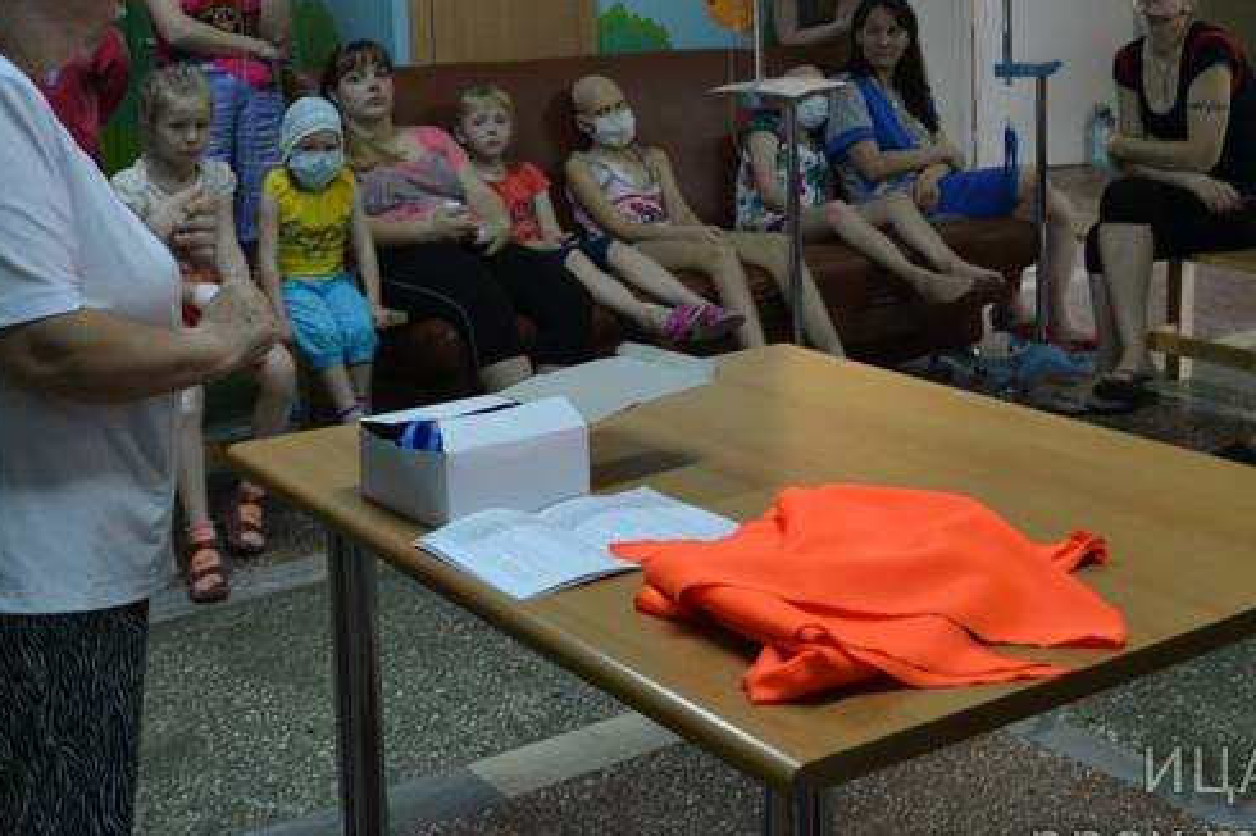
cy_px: 209
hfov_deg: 40.3
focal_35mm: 49
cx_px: 559
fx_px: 1708
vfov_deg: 27.1
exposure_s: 1/60
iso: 1000
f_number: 3.8
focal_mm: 20
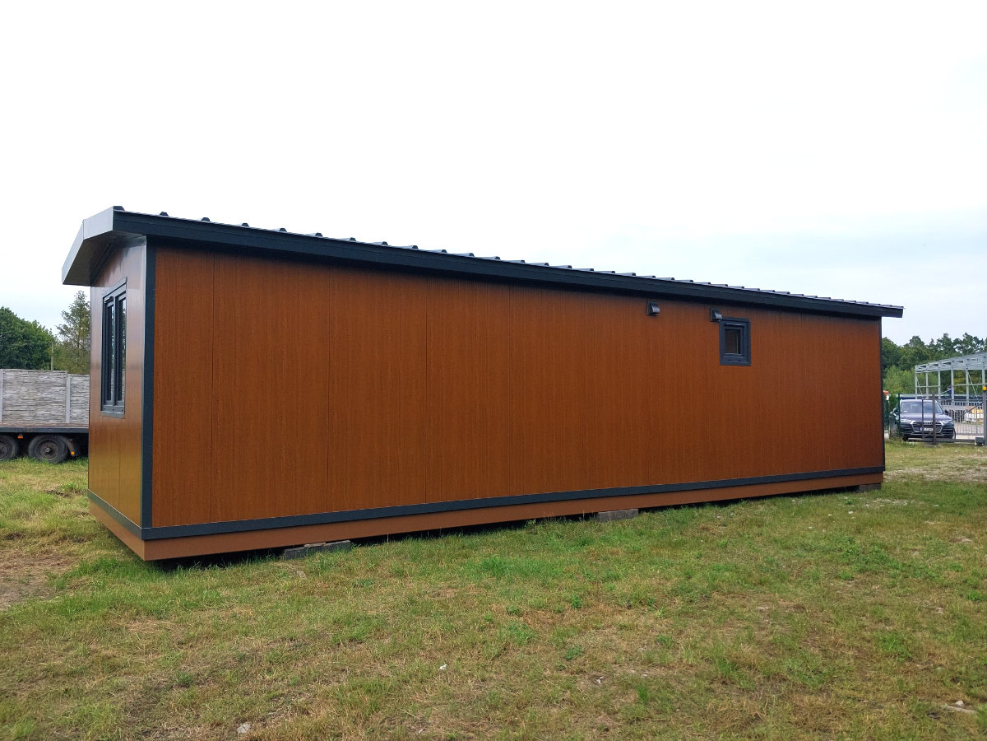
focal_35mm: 30
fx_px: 855
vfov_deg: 46.8
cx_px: 494
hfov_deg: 60.0
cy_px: 370
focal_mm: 4.6
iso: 20
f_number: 1.8
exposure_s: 1/367
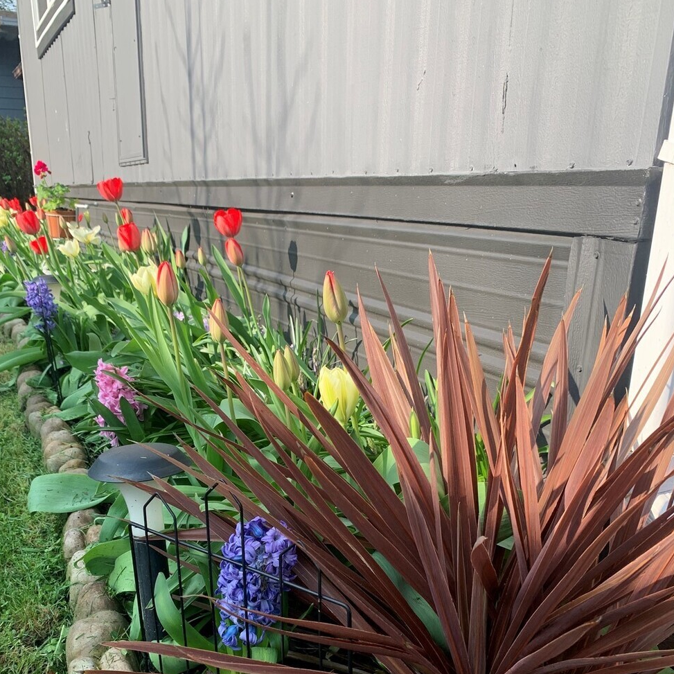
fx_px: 749
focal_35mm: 34
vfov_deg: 47.4
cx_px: 303
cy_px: 470
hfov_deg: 48.4
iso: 25
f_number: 1.8
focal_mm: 4.25
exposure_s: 1/476
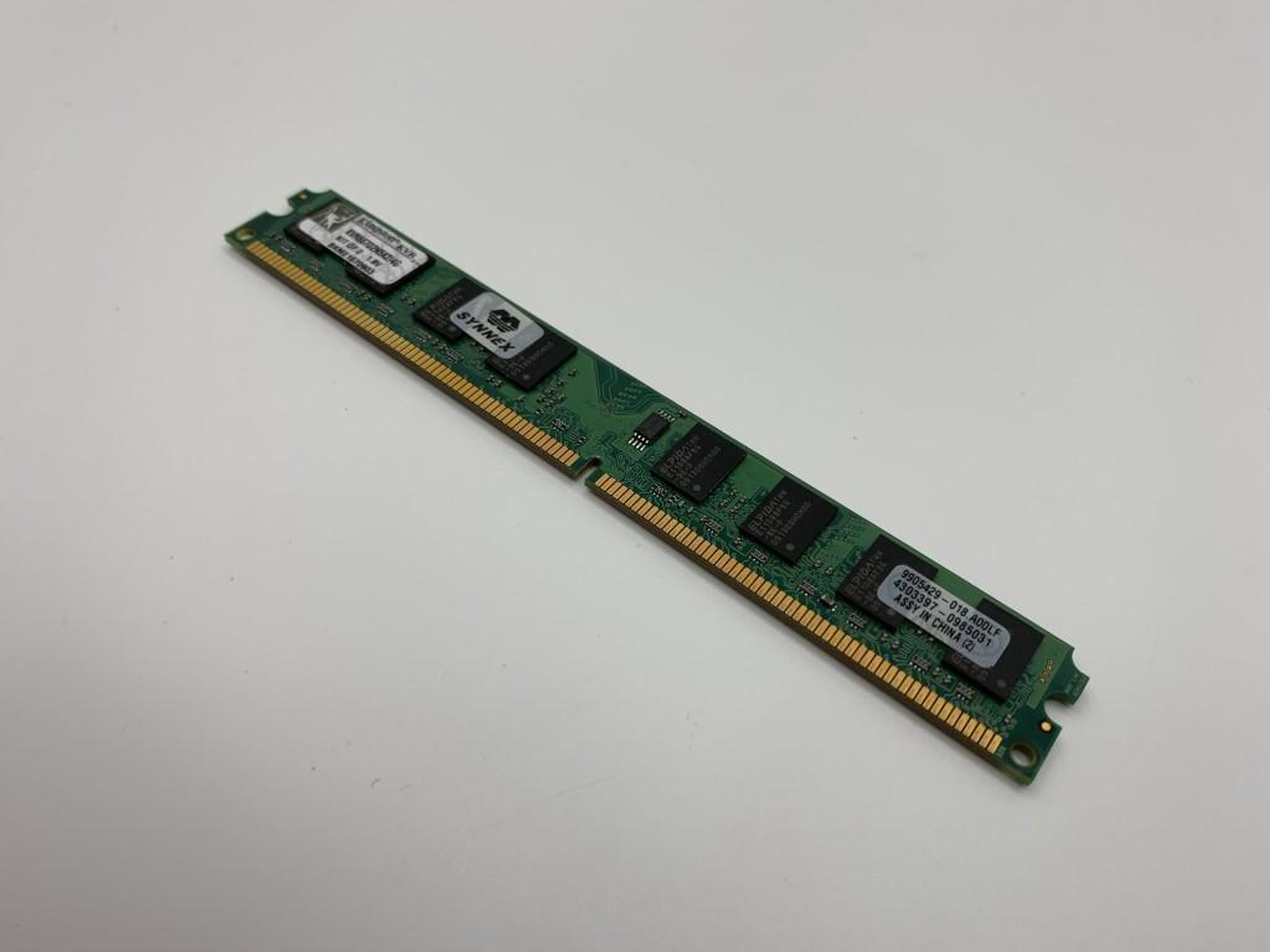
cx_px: 635
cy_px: 476
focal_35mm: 26
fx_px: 954
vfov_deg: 53.1
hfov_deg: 67.3
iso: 25
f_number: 1.8
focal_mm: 4.25
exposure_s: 1/295
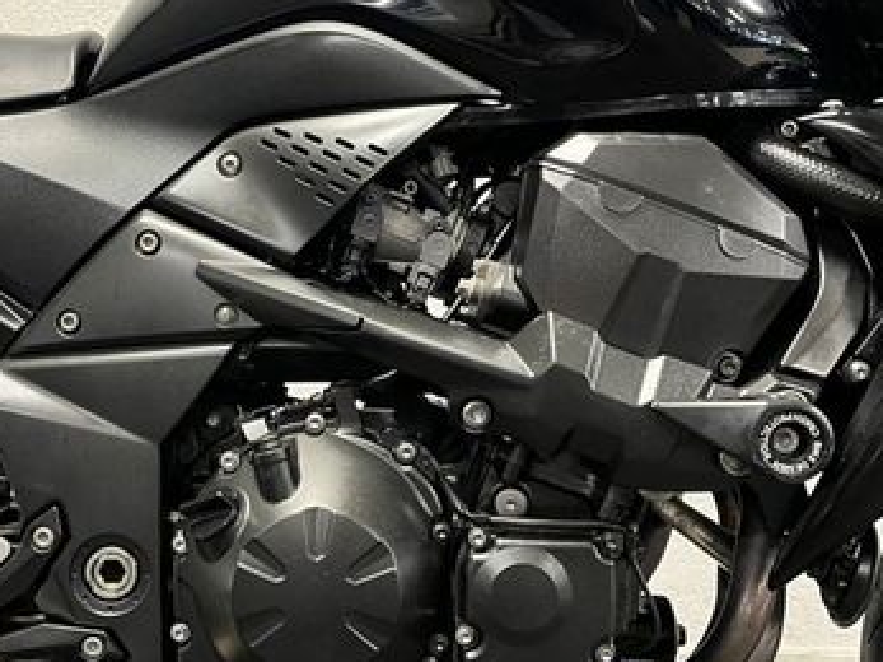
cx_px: 356
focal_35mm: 48
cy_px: 321
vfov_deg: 30.2
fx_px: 1224
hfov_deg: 39.5
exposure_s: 1/50
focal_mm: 5.1
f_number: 1.6
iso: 400
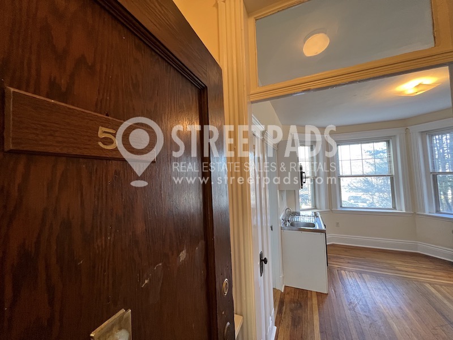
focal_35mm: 13
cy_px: 170
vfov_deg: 89.9
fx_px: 170
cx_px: 226
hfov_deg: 106.2
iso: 320
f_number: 1.8
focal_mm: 1.57
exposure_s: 1/60
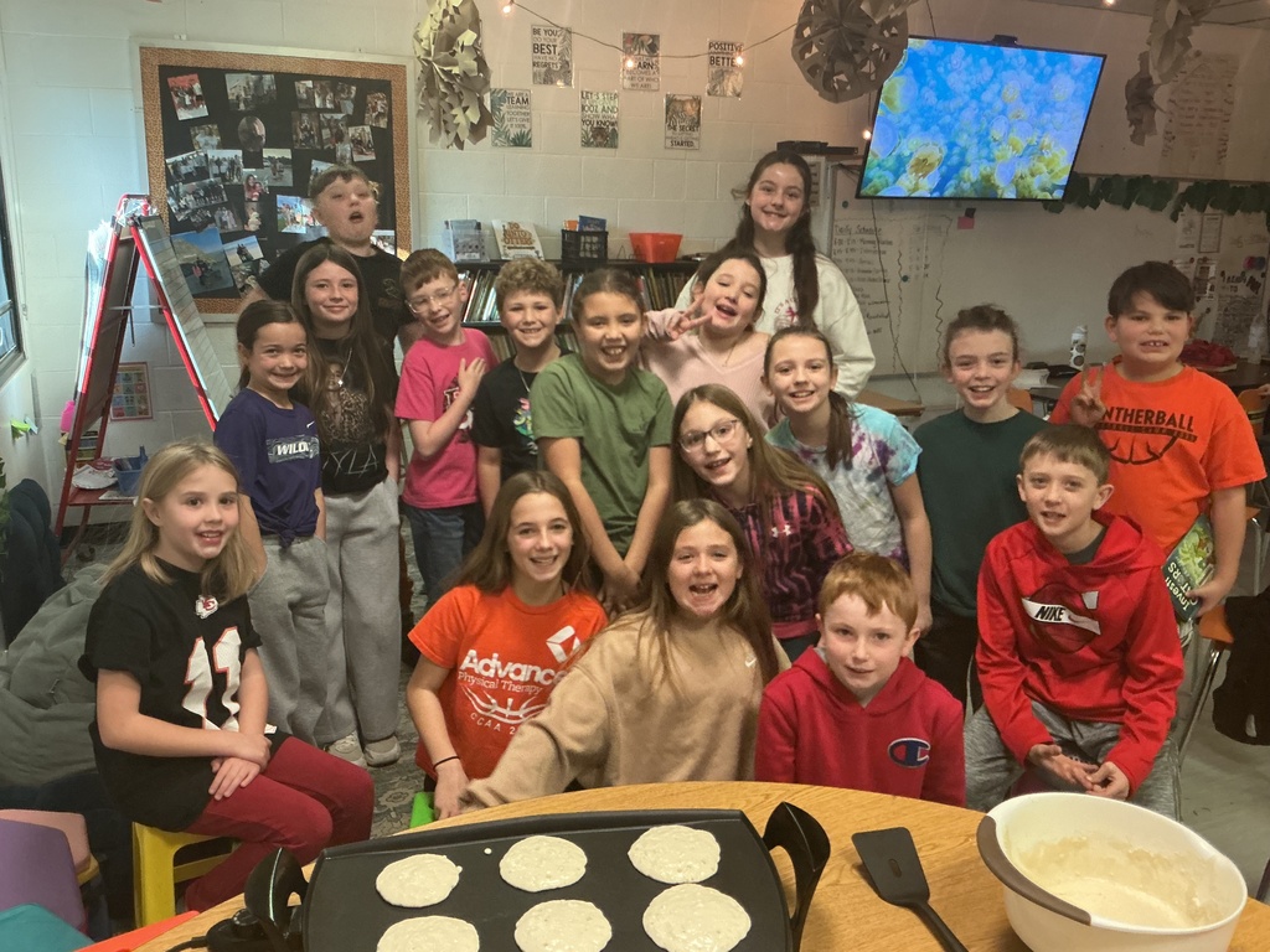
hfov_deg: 61.7
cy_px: 476
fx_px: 1064
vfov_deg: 48.2
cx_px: 635
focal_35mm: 29
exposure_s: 1/60
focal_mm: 3
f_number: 1.8
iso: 250
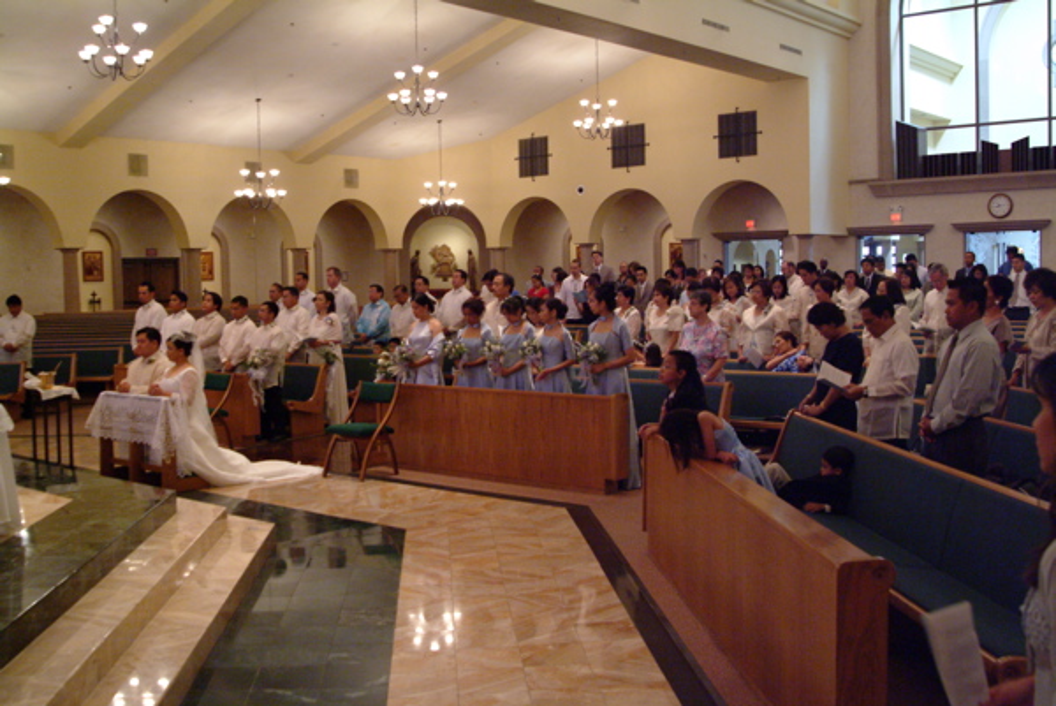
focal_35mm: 36
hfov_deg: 53.1
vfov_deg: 36.9
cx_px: 528
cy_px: 353
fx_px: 1057
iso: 1600
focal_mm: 24
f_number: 4.8
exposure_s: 1/45
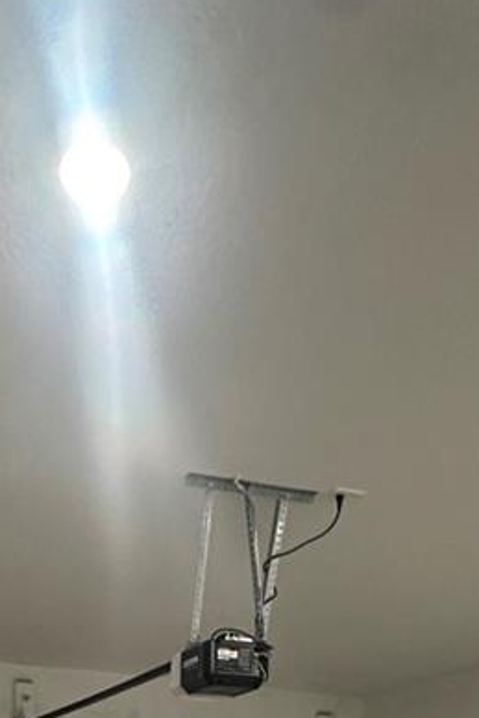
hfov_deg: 29.2
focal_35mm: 45
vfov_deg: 30.8
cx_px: 91
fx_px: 897
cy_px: 996
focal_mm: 2.22
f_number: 2.2
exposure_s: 1/60
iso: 500
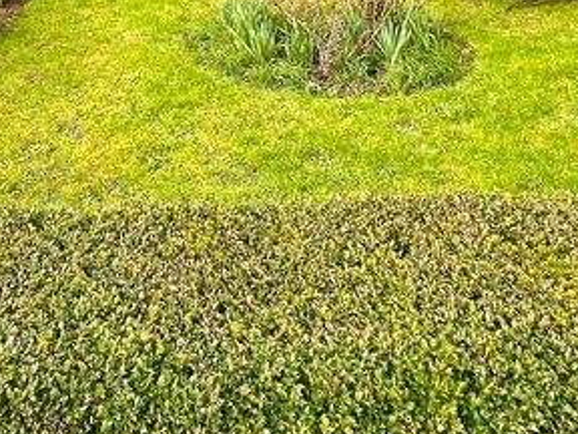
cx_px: 123
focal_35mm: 34
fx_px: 568
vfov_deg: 35.8
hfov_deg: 51.0
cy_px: -41
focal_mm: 2.22
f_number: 2.2
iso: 40
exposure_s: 1/442
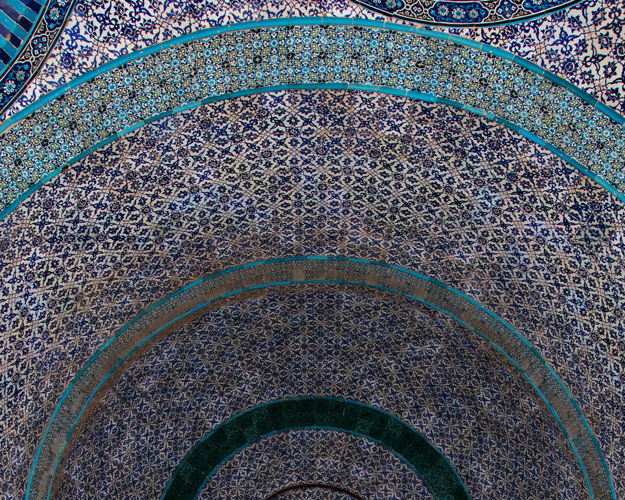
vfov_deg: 38.1
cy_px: 486
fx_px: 647
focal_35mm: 35
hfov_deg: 51.5
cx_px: 316
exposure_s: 1/13
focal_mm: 10
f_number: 11
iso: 200
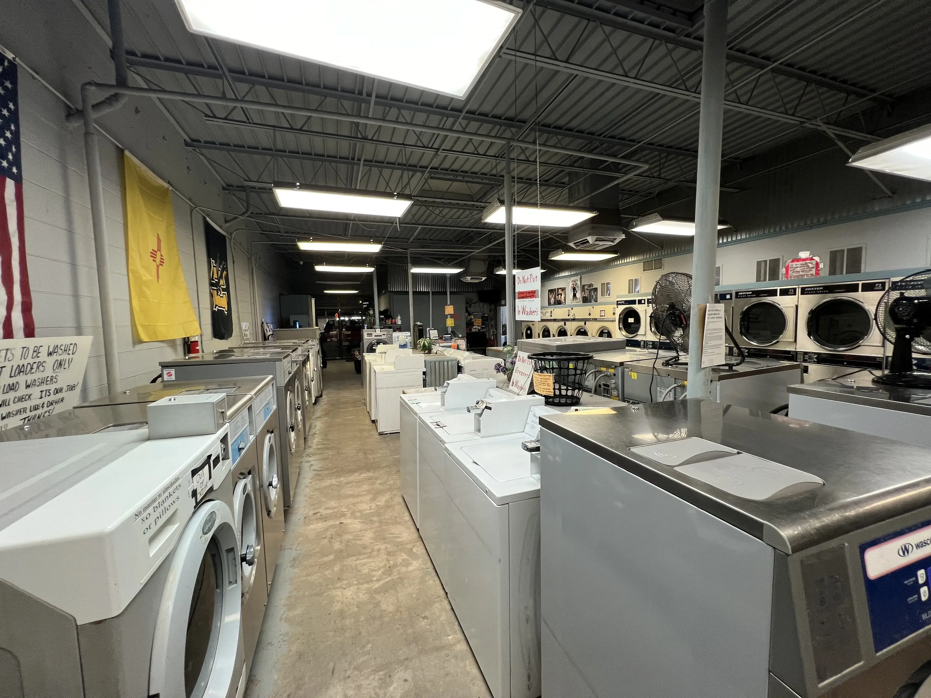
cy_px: 349
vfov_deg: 89.9
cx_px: 466
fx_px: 350
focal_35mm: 13
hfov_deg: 106.2
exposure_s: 1/60
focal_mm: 1.57
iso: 125
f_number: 1.8
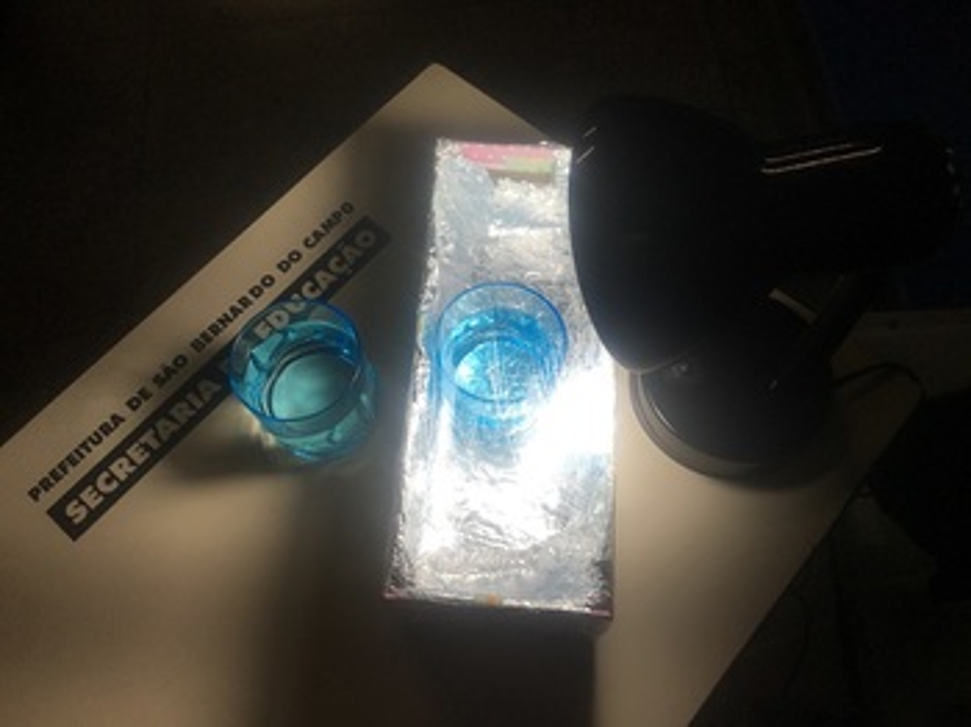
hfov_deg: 61.7
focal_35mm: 29
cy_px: 364
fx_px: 813
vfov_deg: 48.2
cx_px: 486
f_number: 2.2
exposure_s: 1/179
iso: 25
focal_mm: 4.15
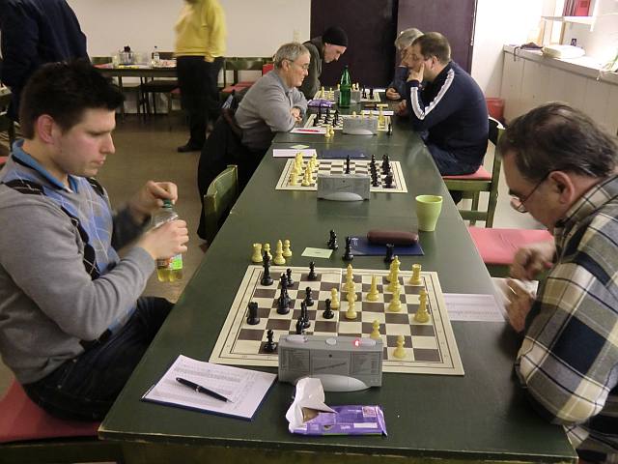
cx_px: 309
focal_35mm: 34
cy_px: 232
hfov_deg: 54.0
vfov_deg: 41.8
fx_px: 607
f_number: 3.6
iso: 400
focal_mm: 6.1
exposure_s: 1/8
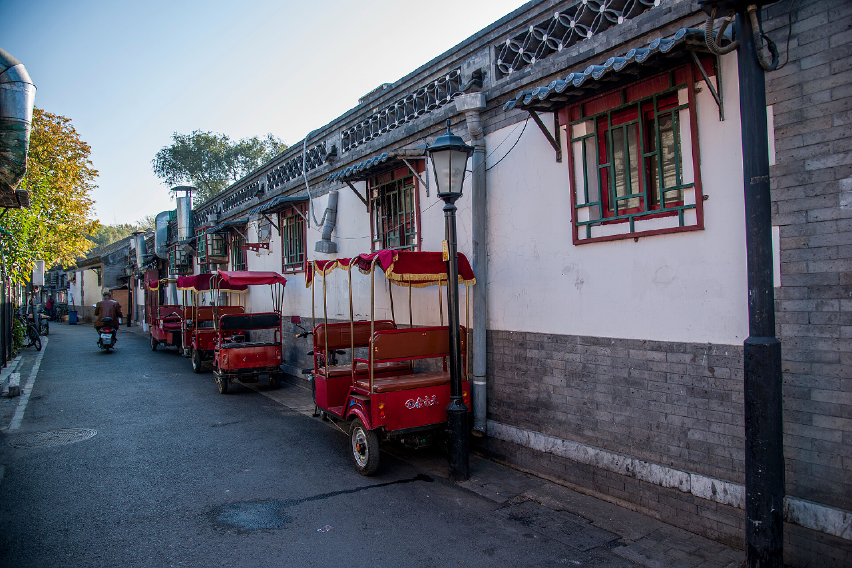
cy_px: 284
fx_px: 568
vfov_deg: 53.1
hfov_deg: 73.7
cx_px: 426
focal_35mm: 24
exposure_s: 1/125
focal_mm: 24
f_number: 5
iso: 100
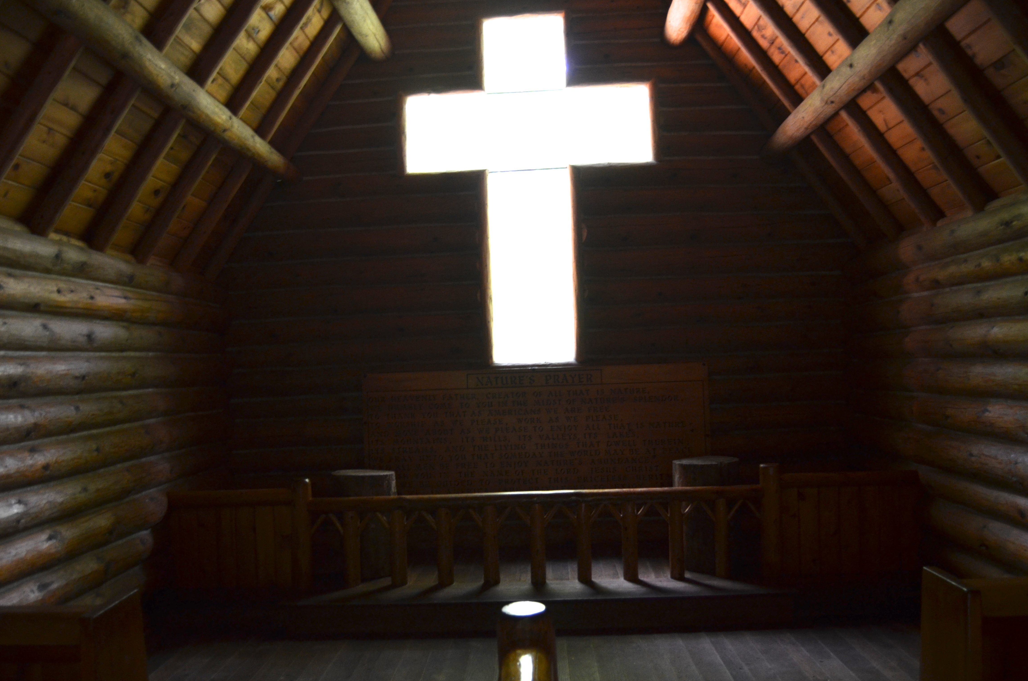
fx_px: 826
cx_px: 507
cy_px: 339
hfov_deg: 63.8
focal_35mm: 29
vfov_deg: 44.8
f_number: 3.5
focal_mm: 18
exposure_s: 1/20
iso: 800
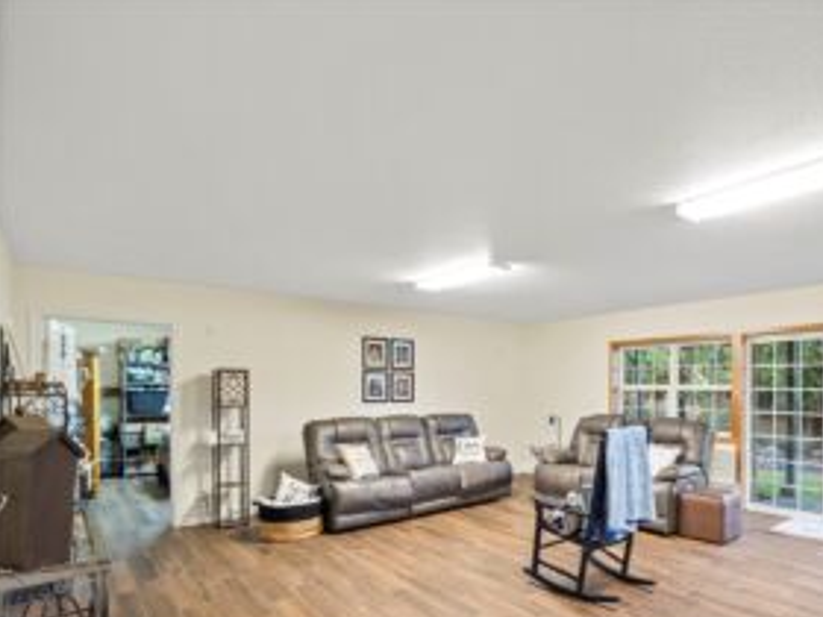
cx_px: 582
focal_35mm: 20
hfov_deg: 77.6
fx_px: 476
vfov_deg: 63.4
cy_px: 435
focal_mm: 7
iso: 100
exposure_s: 1/2
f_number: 4
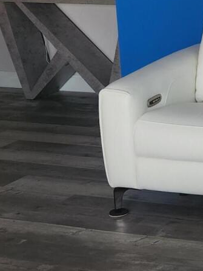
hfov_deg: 12.6
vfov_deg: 18.9
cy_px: 64
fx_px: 806
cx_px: 404
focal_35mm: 103
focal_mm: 5.4
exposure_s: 1/180
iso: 50
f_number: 1.8
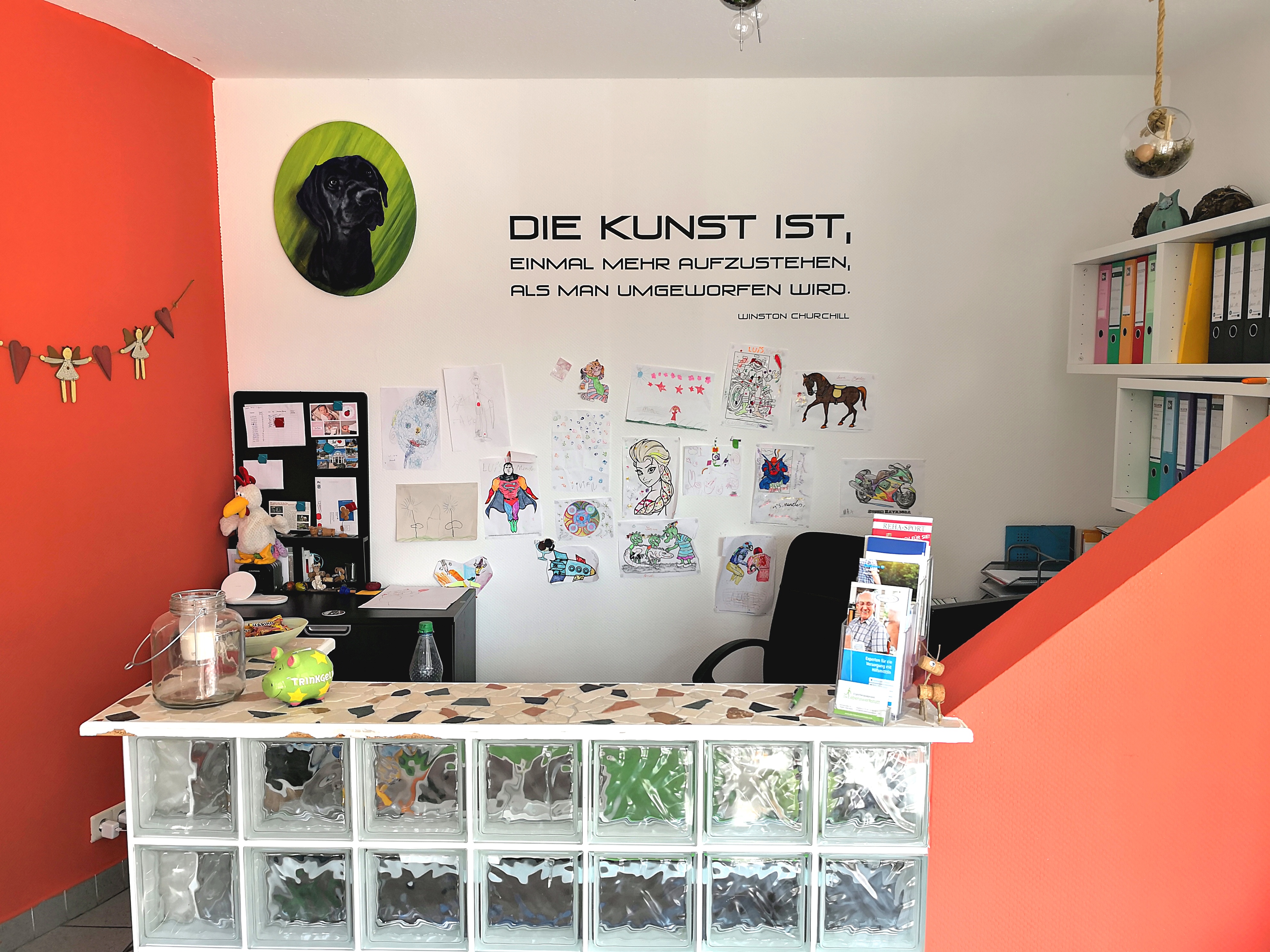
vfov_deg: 51.4
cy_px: 476
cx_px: 635
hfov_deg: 65.3
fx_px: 991
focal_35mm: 27
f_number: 1.6
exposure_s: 1/100
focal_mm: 3.95
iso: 50
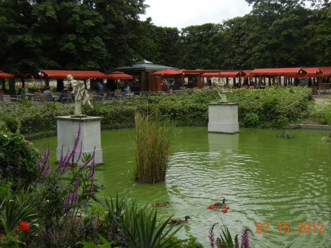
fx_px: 382
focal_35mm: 40
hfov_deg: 46.8
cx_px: 171
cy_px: 97
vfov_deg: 35.8
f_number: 3.5
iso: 160
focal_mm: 5.4
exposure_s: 1/602
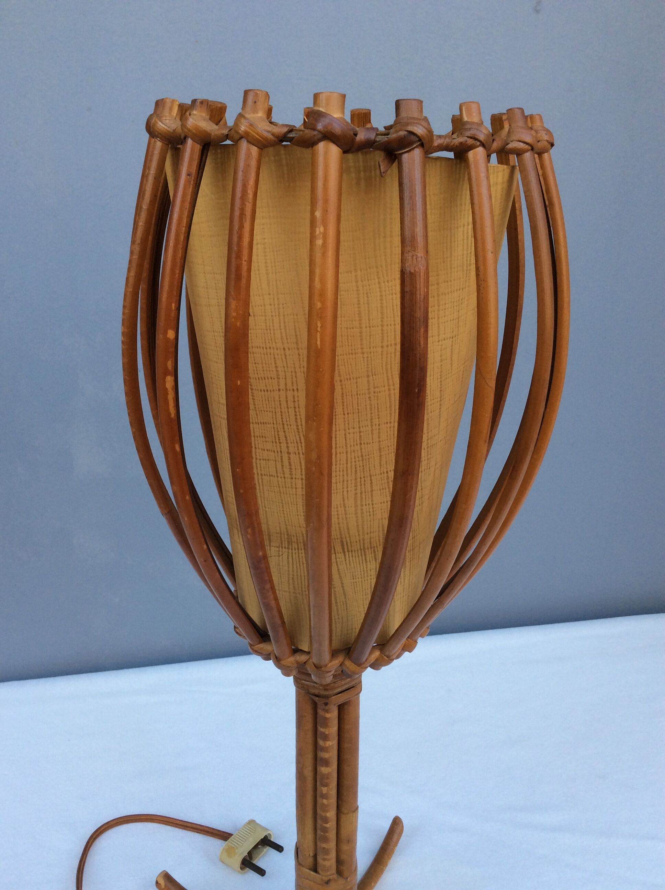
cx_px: 332
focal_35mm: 32
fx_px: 822
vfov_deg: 56.9
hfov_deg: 44.1
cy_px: 445
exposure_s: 1/203
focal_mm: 3.3
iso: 32
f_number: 2.4
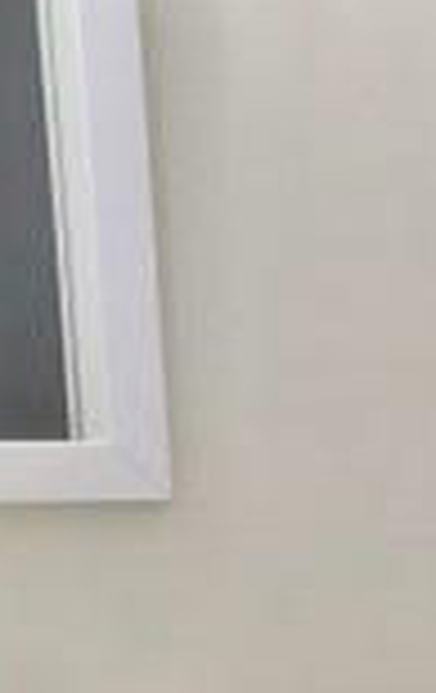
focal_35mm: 101
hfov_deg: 12.3
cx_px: 674
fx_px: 1910
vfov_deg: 18.2
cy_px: 1058
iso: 80
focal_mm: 5.4
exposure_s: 1/120
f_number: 1.8
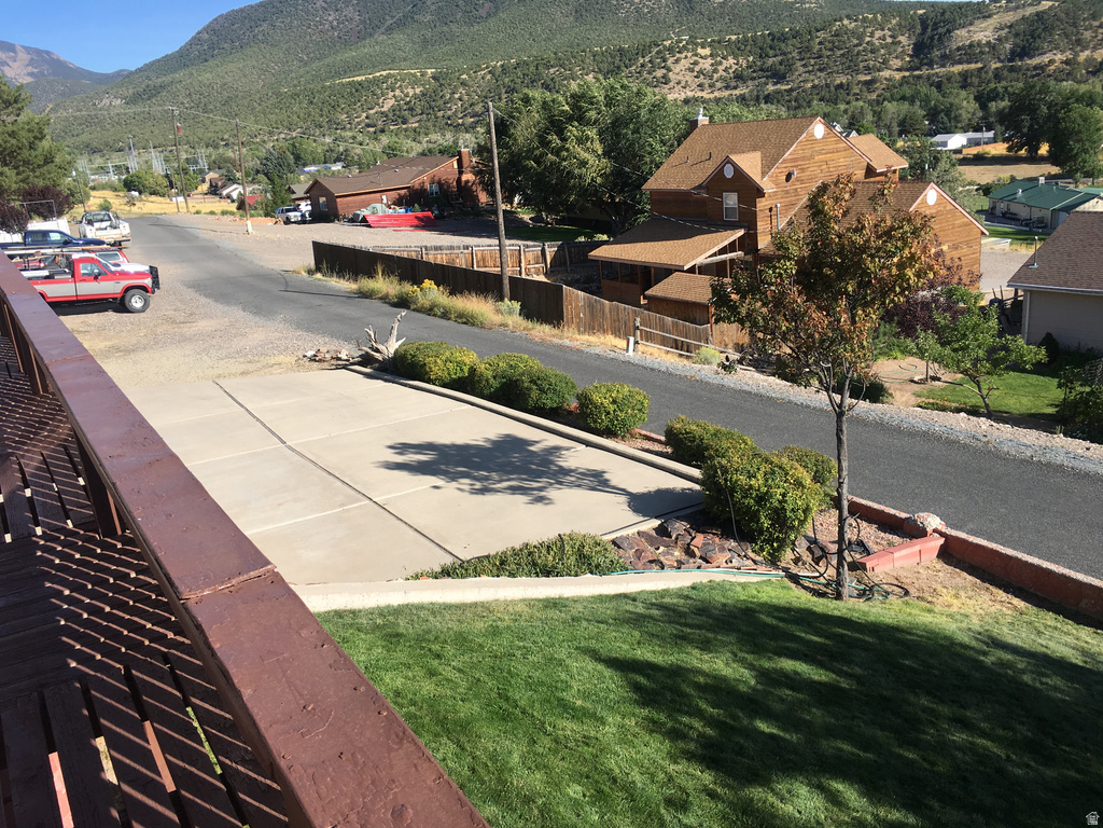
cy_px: 414
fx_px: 924
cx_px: 552
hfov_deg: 61.7
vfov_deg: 48.2
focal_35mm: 29
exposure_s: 1/1326
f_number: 2.2
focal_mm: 4.15
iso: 25
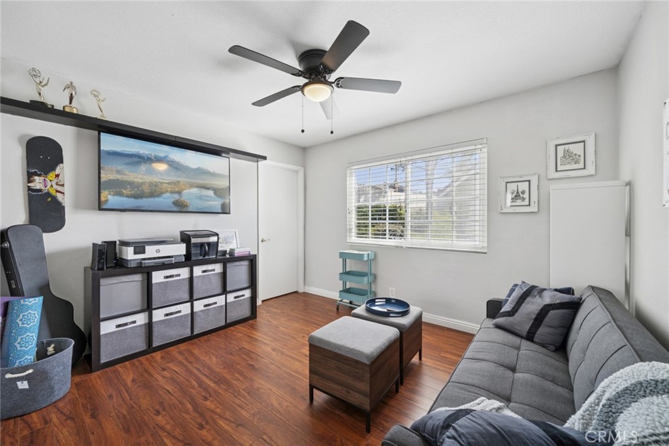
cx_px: 334
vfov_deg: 85.4
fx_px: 242
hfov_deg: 108.3
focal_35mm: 13
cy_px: 223
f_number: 8
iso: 200
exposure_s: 1/20
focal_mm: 13
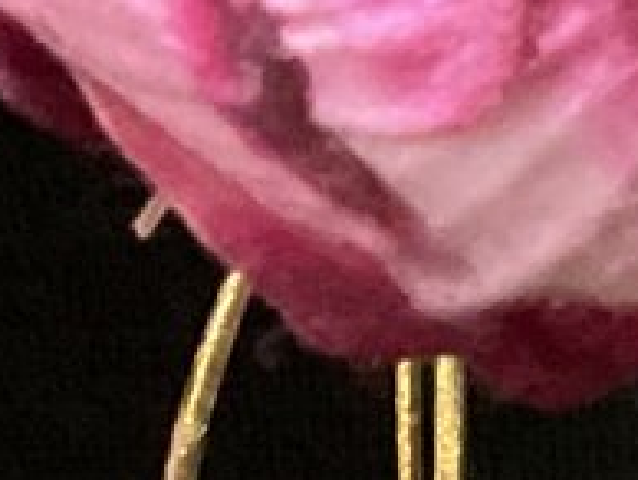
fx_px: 4171
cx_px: 1544
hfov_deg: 8.1
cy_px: 1705
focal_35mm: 226
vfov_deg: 5.9
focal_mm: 3
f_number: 1.8
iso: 400
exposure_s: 1/30
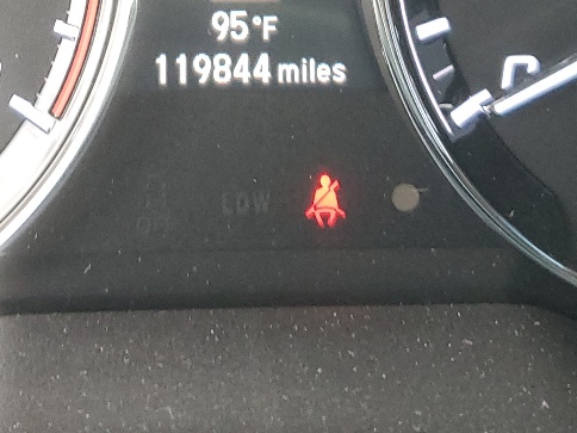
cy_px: -197
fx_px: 1433
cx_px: 199
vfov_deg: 15.9
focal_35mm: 86
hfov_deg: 22.7
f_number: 1.5
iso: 163
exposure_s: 1/60.2
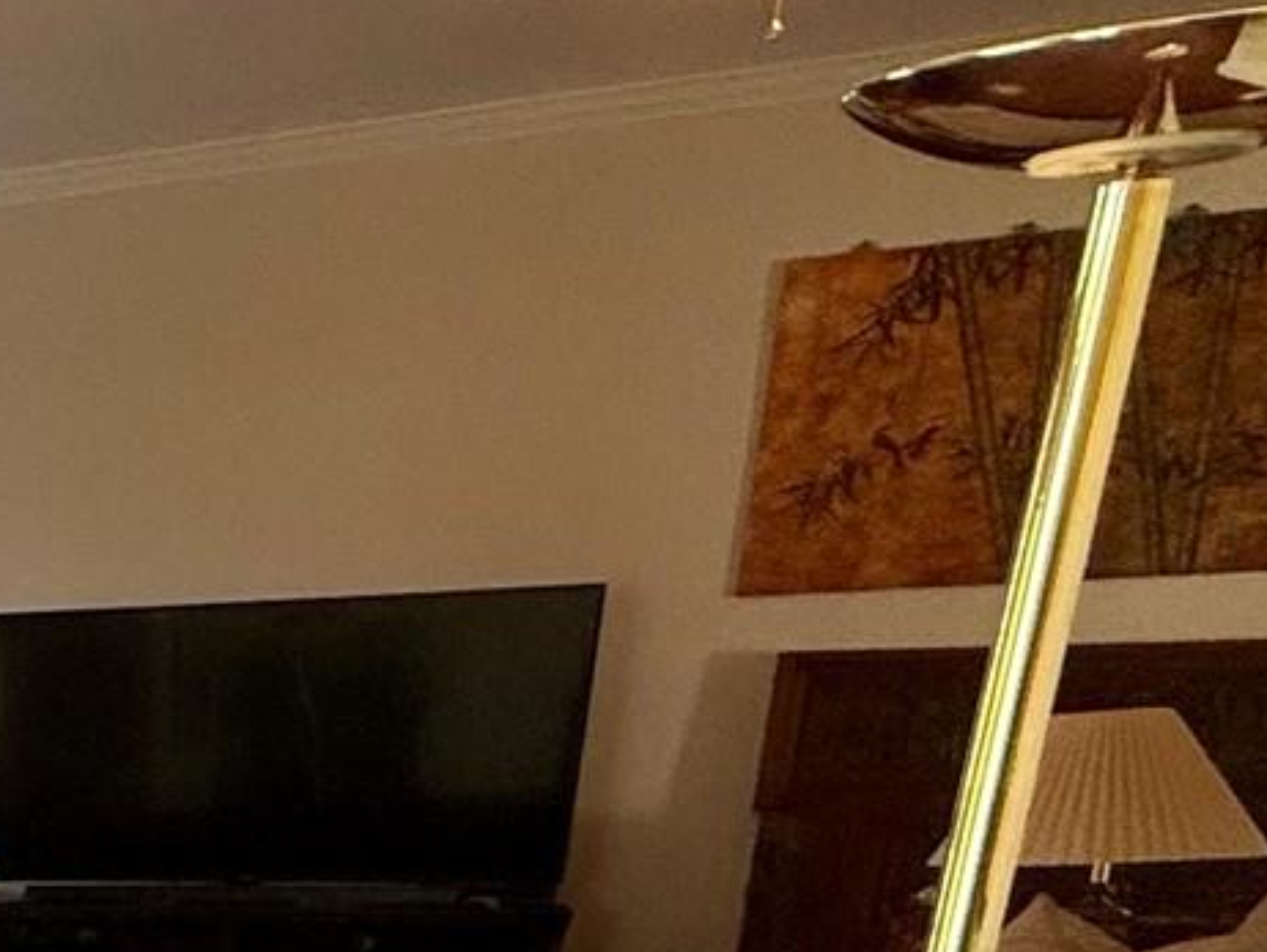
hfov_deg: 17.6
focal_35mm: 62
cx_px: -1440
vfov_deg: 21.6
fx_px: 2270
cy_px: 1199
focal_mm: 2.22
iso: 160
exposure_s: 1/120
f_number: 2.2
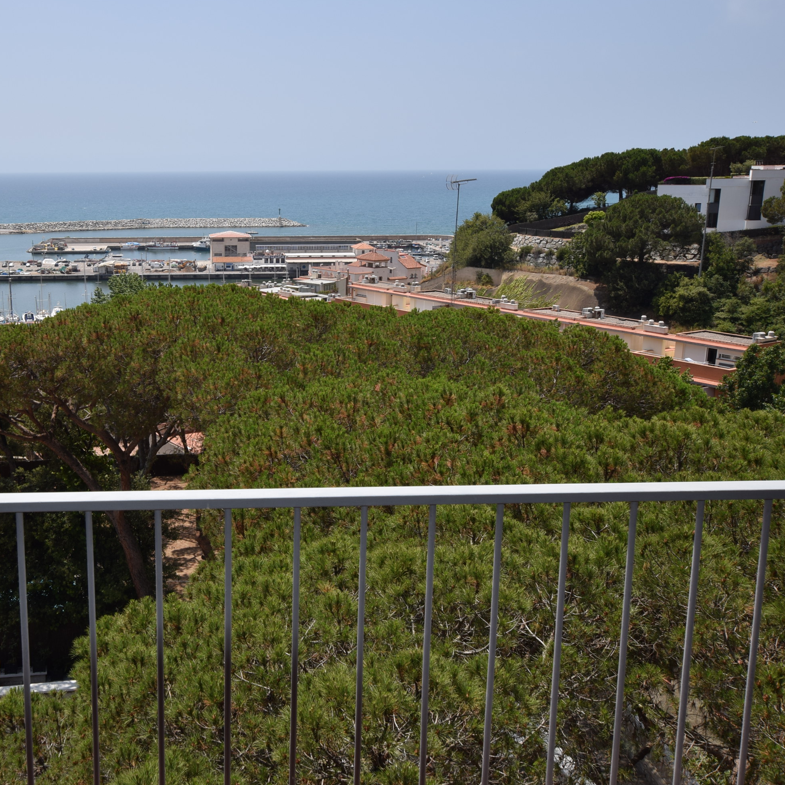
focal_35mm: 39
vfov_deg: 42.8
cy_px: 389
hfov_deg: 41.7
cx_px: 204
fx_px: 1001
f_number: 11
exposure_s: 1/200
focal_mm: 20
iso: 100
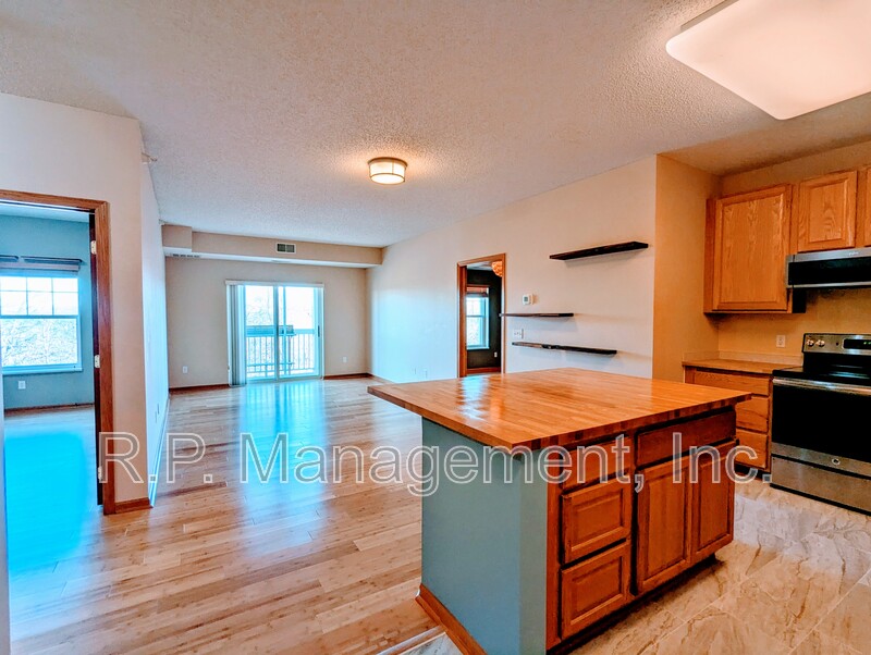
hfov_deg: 94.4
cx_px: 436
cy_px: 328
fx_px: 403
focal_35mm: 16
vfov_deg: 78.2
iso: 66
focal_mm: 2.35
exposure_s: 1/120
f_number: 2.2
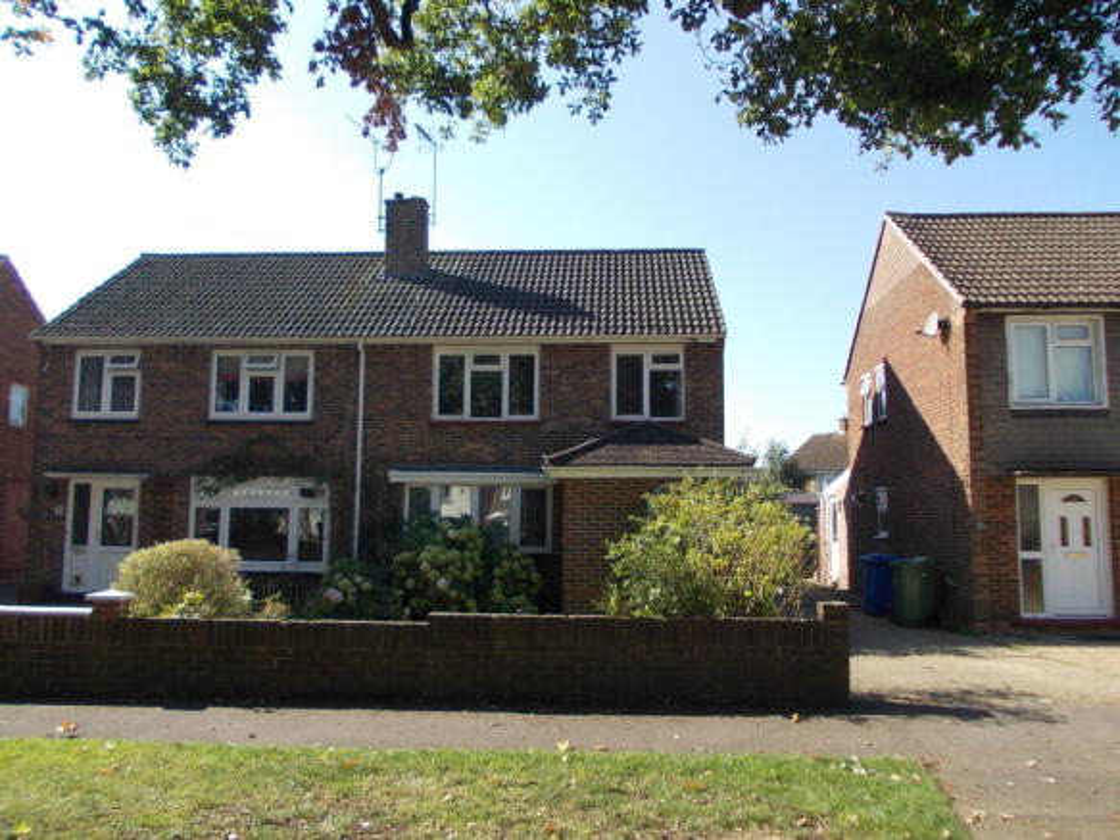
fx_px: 906
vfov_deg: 49.7
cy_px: 420
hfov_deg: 63.5
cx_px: 560
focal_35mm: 28
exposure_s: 1/125
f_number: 5.4
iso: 80
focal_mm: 4
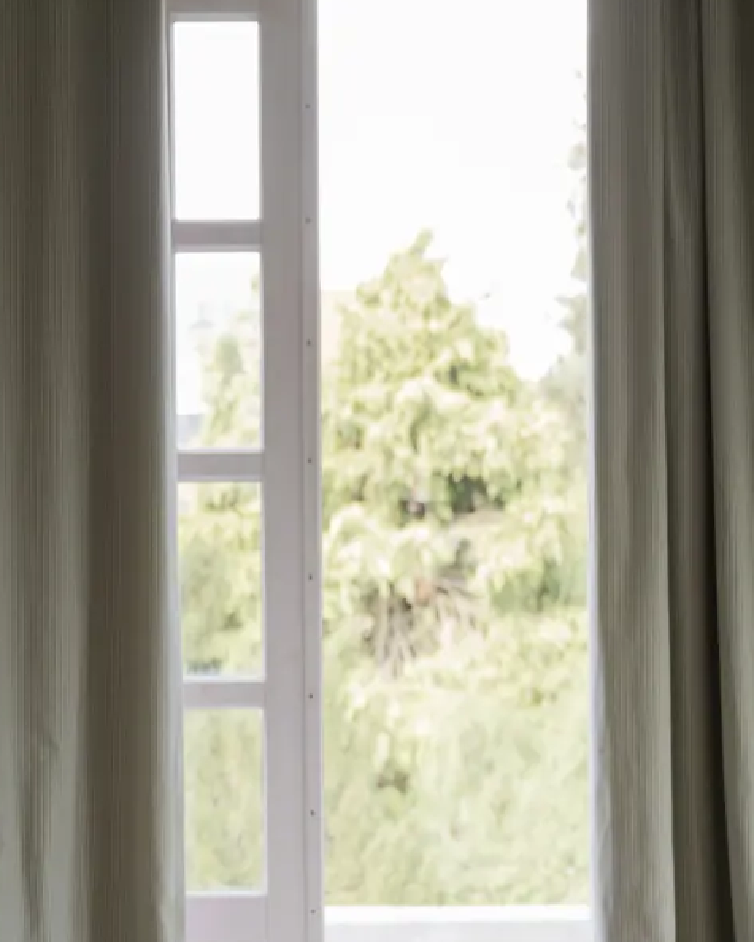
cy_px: 915
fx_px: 2539
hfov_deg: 16.9
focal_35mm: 91
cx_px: 357
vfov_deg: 20.4
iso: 250
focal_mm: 48
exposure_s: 1/100
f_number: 4
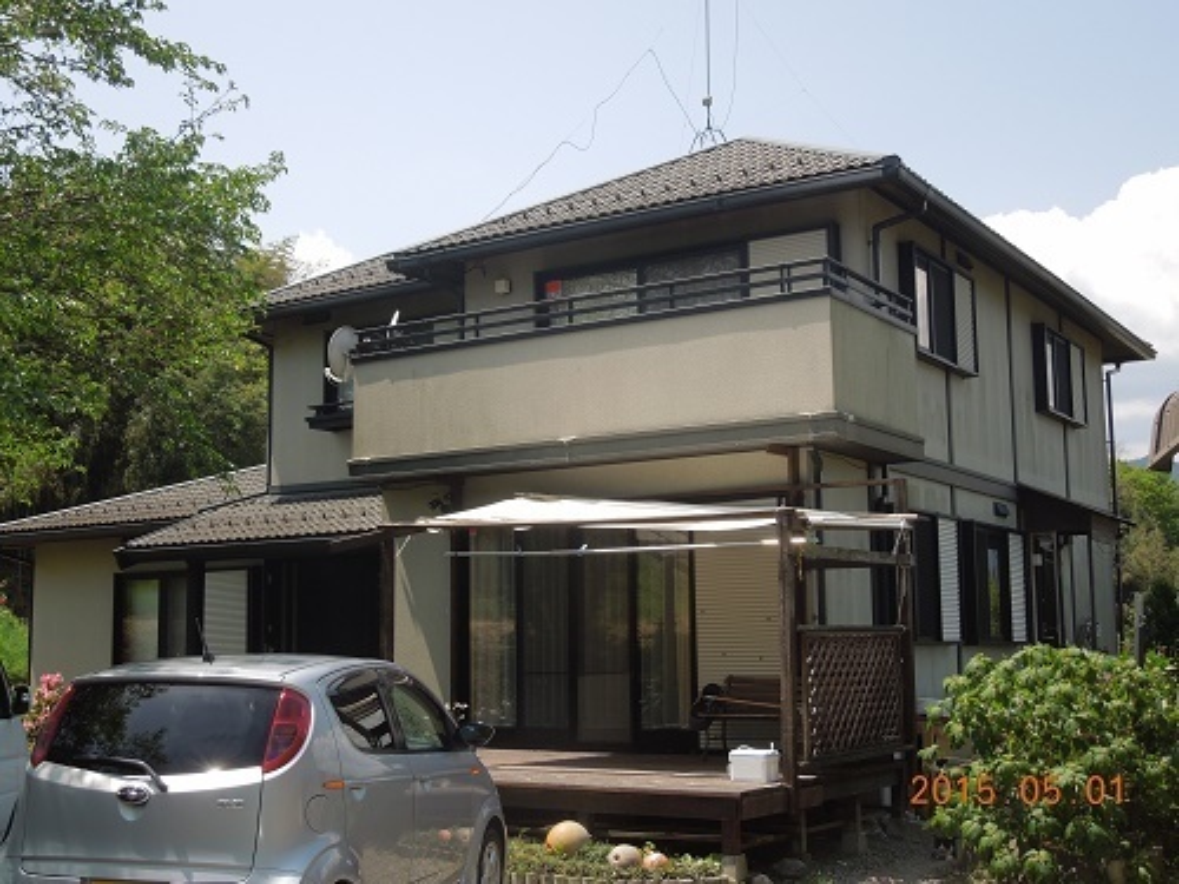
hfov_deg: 43.9
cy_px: 442
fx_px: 1465
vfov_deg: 33.6
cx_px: 590
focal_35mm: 43
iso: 100
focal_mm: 7.8
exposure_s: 1/500
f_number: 3.9
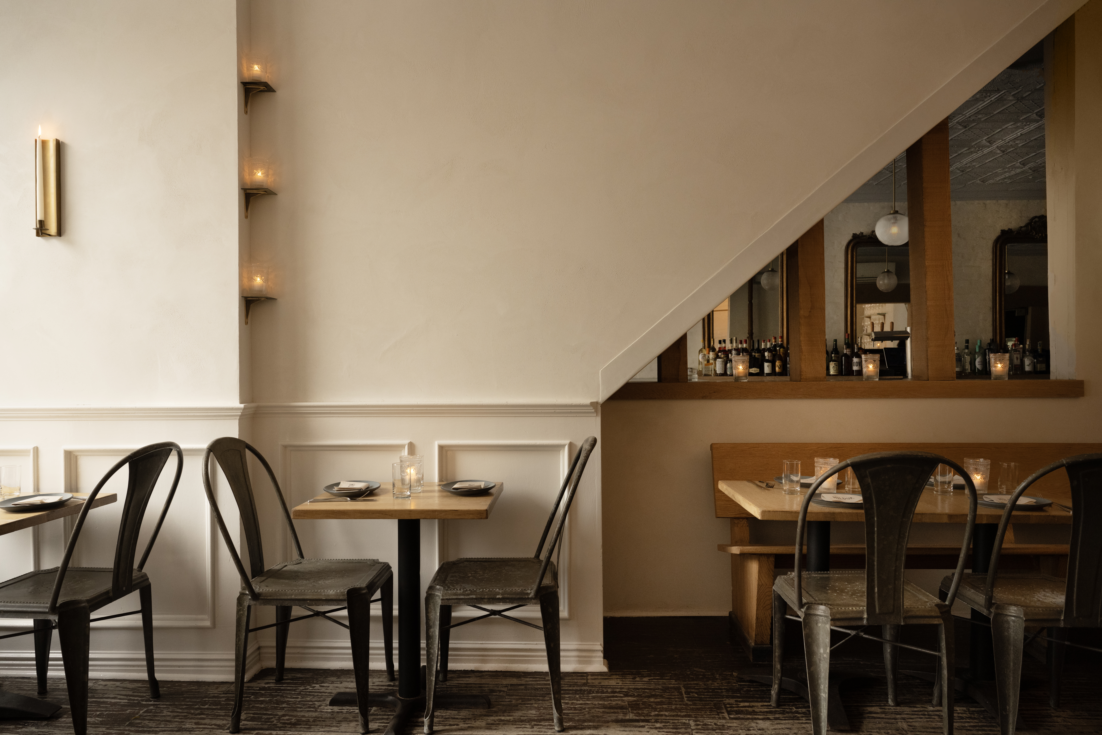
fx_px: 735
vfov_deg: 53.1
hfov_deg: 73.7
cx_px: 551
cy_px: 368
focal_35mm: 24
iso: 800
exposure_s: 1/125
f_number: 5.6
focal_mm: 24
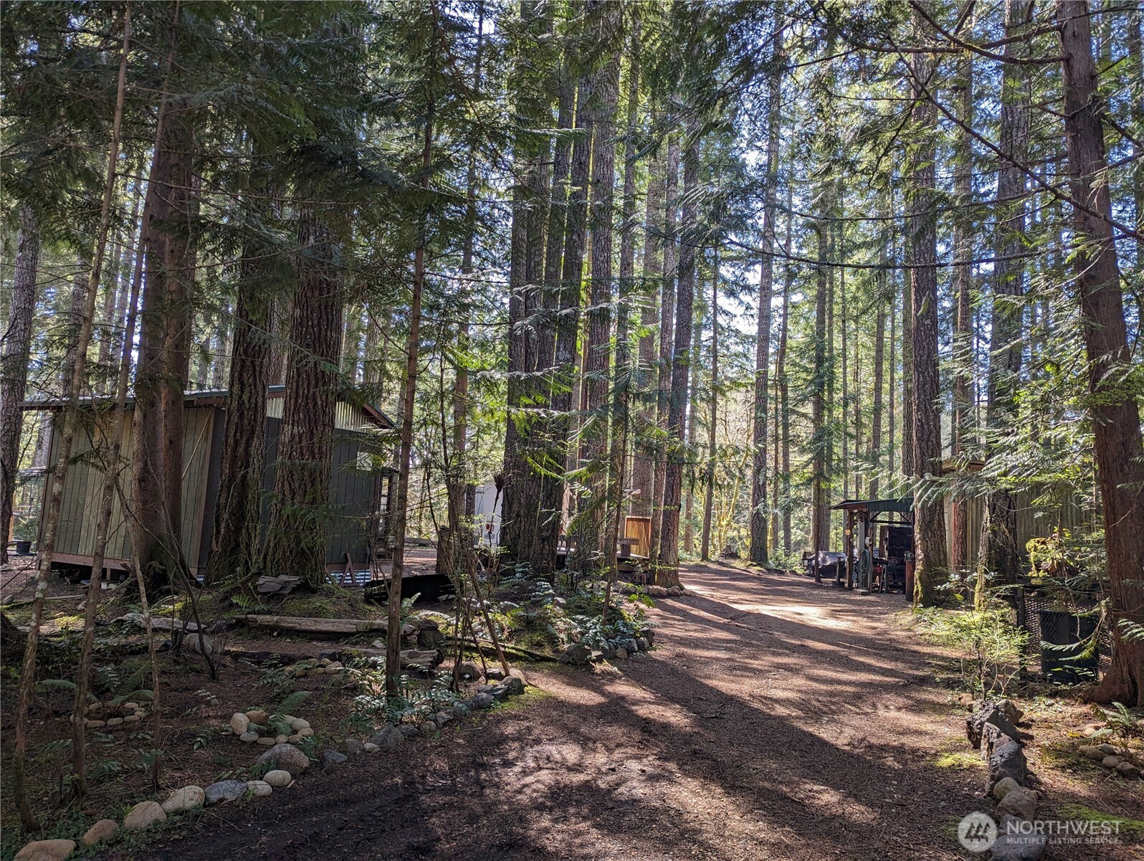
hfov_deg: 71.5
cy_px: 430
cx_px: 572
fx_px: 794
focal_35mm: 24
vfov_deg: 56.9
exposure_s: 1/126
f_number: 1.85
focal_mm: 6.81
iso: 42
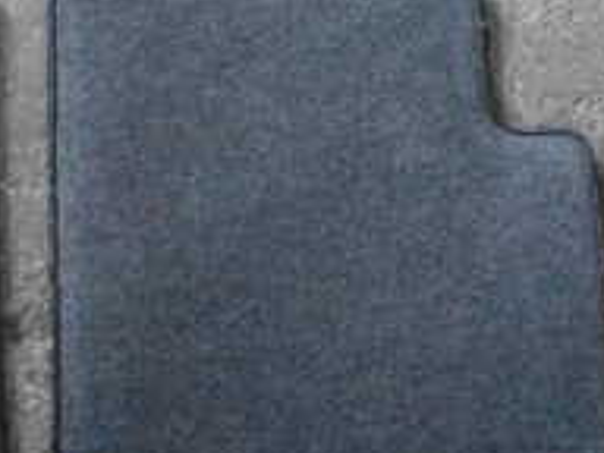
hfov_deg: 19.2
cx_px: 31
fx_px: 1745
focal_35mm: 100
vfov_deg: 14.3
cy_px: -101
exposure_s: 1/125
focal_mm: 5.79
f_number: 2.4
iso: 3200
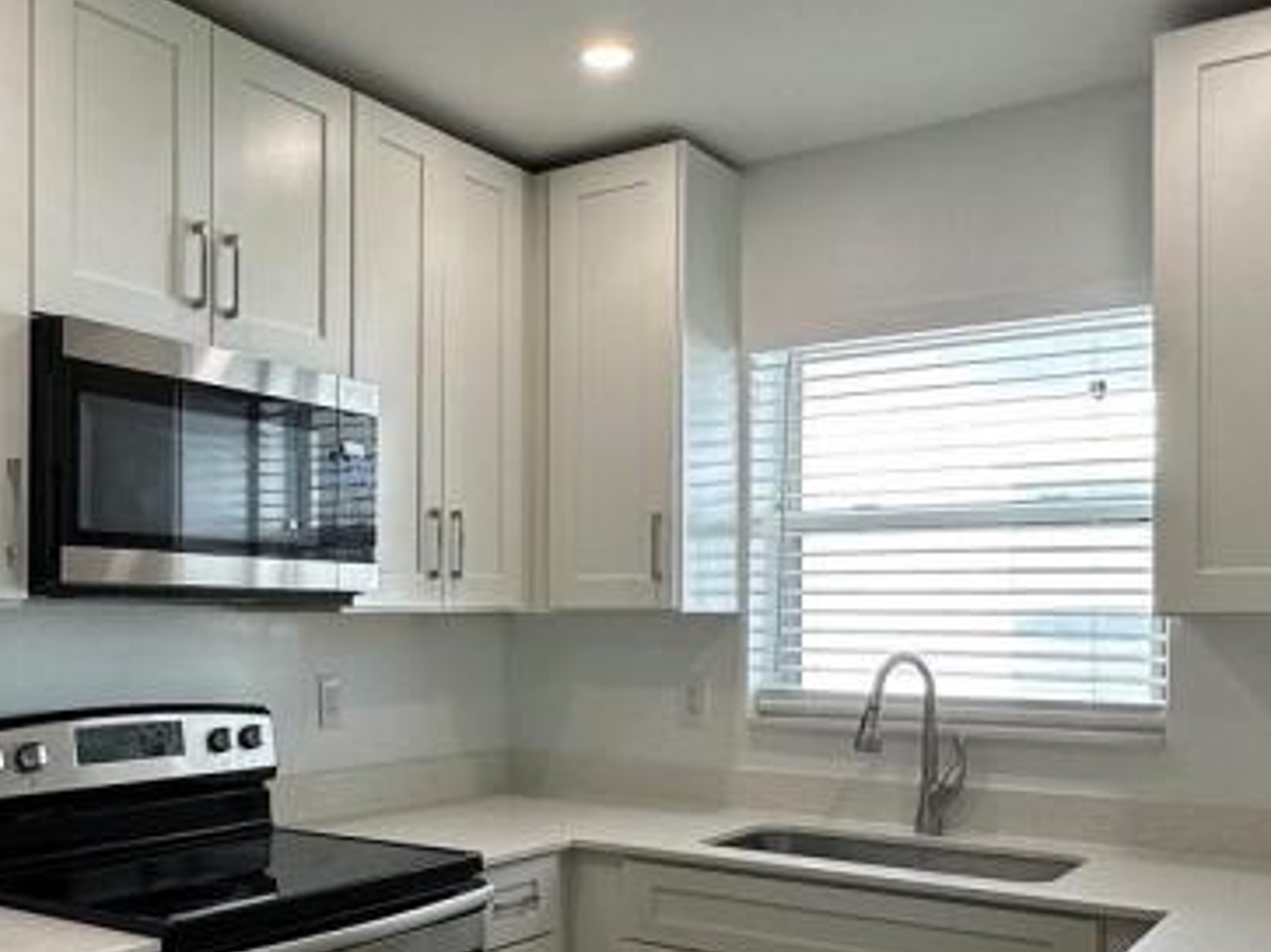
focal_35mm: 37
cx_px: 466
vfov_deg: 38.3
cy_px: 626
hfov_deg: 49.6
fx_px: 1358
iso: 80
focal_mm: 2.22
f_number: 2.2
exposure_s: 1/120
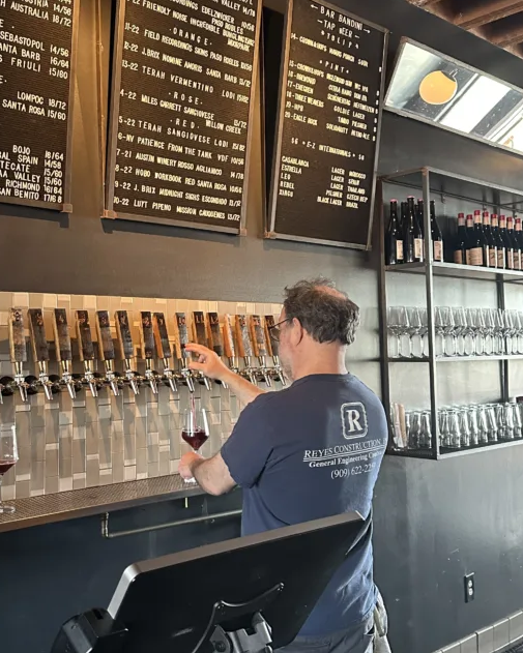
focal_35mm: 38
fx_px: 735
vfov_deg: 47.9
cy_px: 314
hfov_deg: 38.5
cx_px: 153
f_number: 1.78
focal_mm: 6.86
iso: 640
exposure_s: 1/40
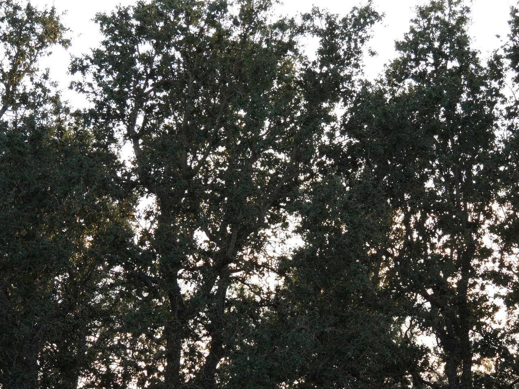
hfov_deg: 8.8
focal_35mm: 225
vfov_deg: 6.6
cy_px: 194
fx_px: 3373
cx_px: 260
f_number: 4.6
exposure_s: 1/200
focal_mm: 40.1
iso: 280
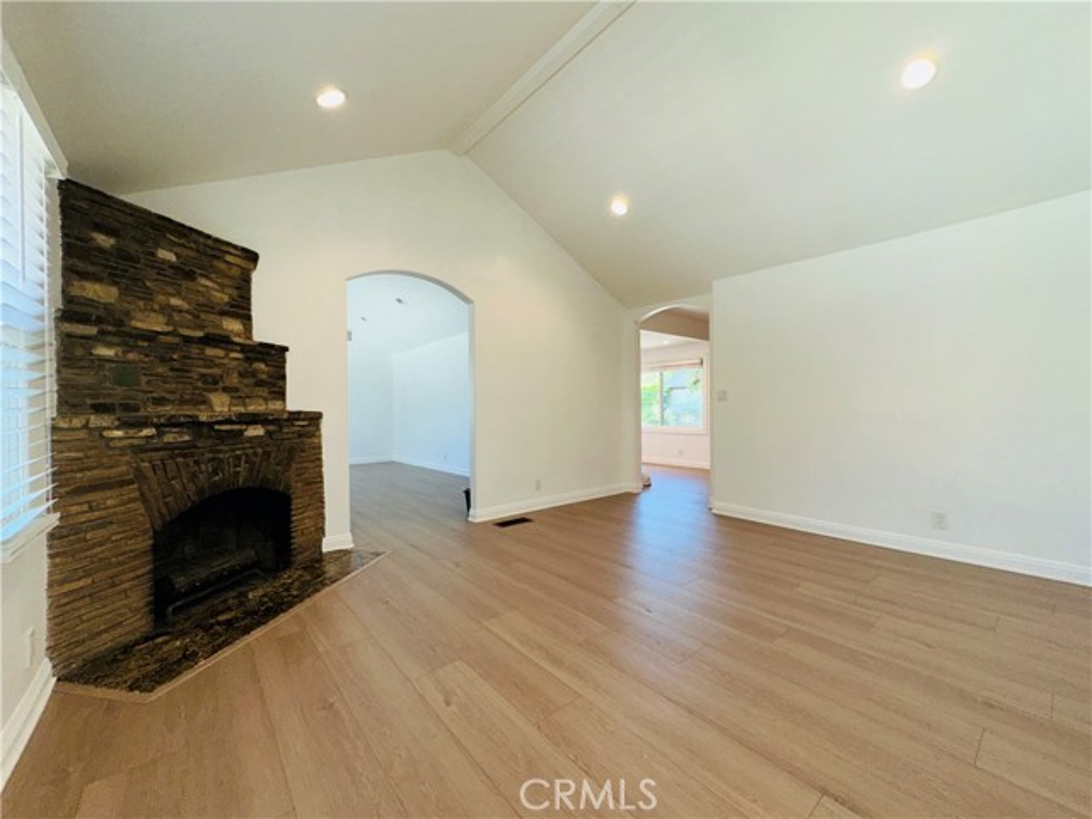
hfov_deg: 102.1
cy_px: 410
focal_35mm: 14
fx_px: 442
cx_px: 546
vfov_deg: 85.7
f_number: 2.2
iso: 40
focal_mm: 2.22
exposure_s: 1/122
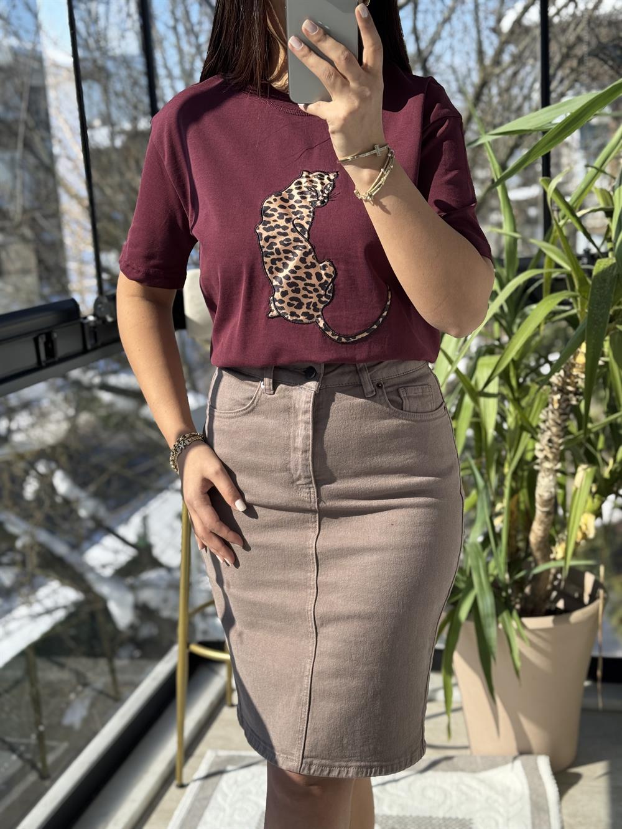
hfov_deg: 30.3
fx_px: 1150
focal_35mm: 48
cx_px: 311
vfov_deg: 39.7
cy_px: 414
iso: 64
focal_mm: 6.76
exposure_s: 1/812
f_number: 1.78
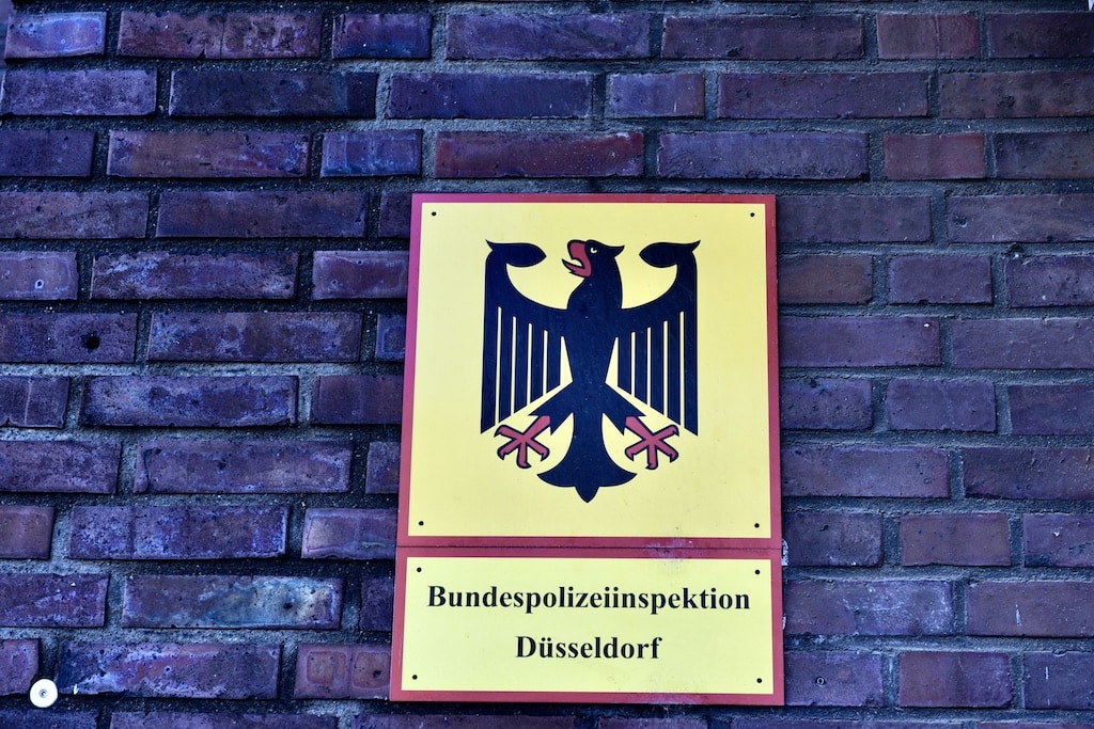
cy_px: 364
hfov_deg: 28.8
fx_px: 2127
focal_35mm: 70
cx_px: 547
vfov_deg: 19.5
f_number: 4.5
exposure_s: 1/320
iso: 400
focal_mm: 70
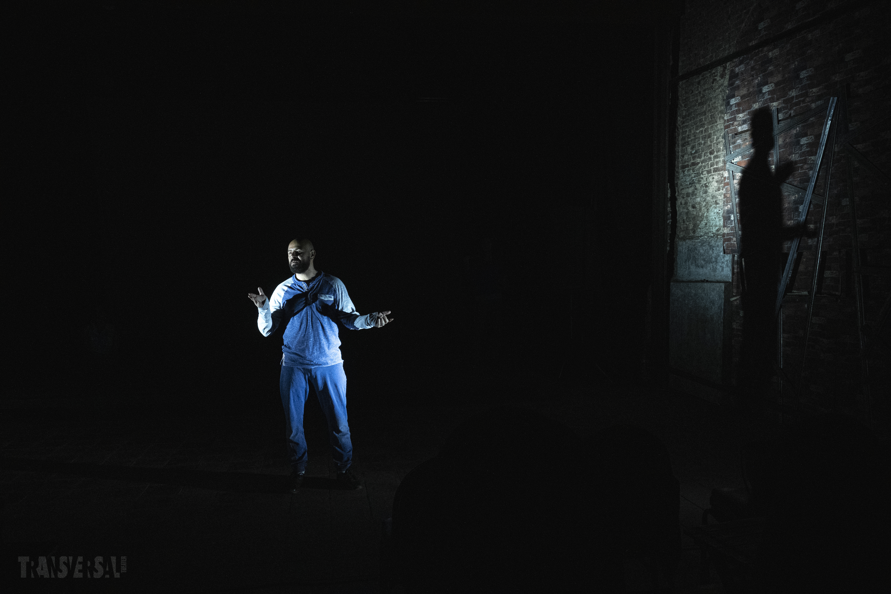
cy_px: 297
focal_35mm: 27
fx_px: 668
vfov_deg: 47.9
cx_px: 446
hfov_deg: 67.4
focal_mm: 18
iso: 6400
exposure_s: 1/125
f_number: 8
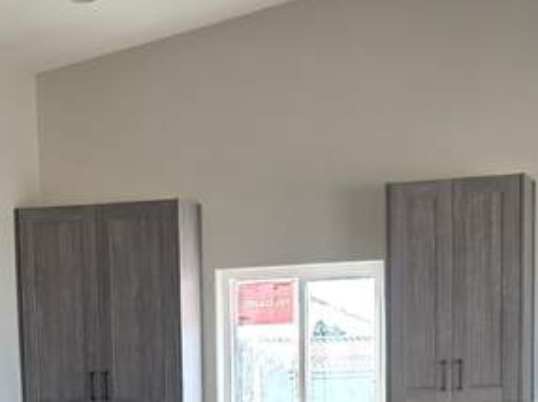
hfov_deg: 19.0
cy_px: 612
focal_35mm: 103
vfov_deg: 13.5
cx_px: 166
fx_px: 1599
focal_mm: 6.3
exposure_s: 1/120
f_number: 1.7
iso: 64
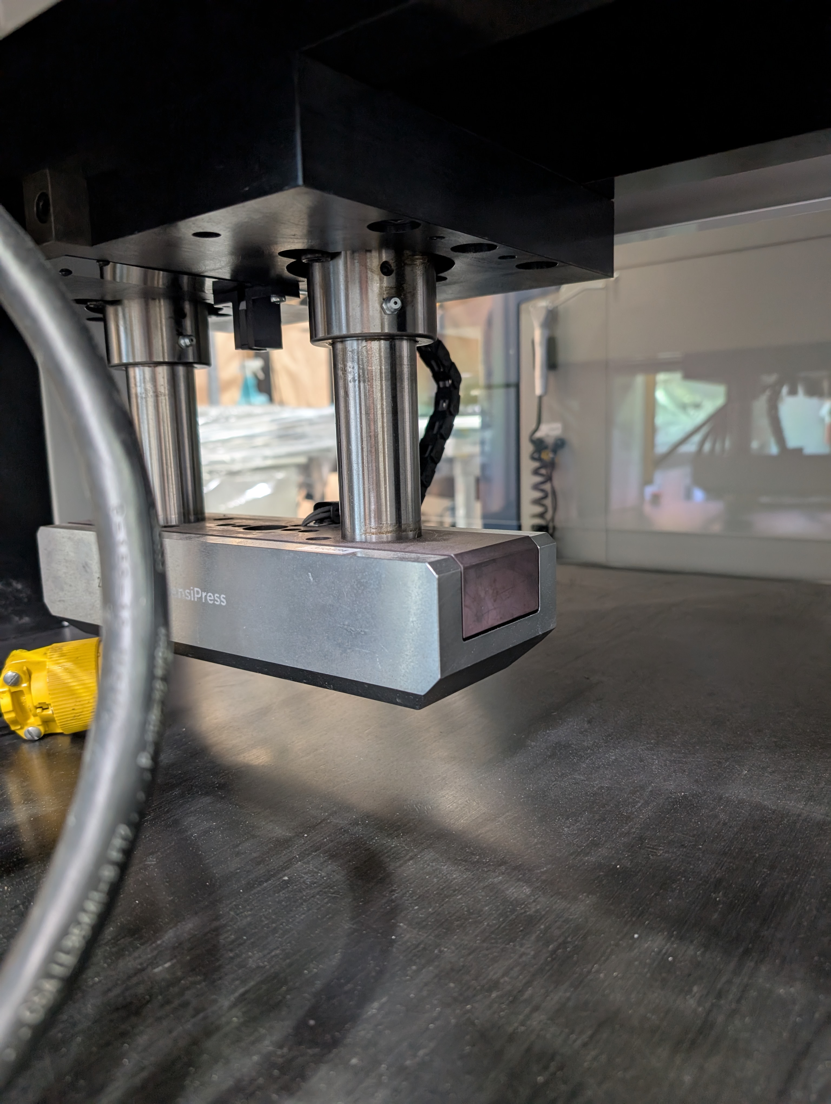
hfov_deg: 56.9
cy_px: 552
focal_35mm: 24
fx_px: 766
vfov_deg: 71.5
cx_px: 416
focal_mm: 6.9
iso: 205
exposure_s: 1/25.4
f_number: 1.68
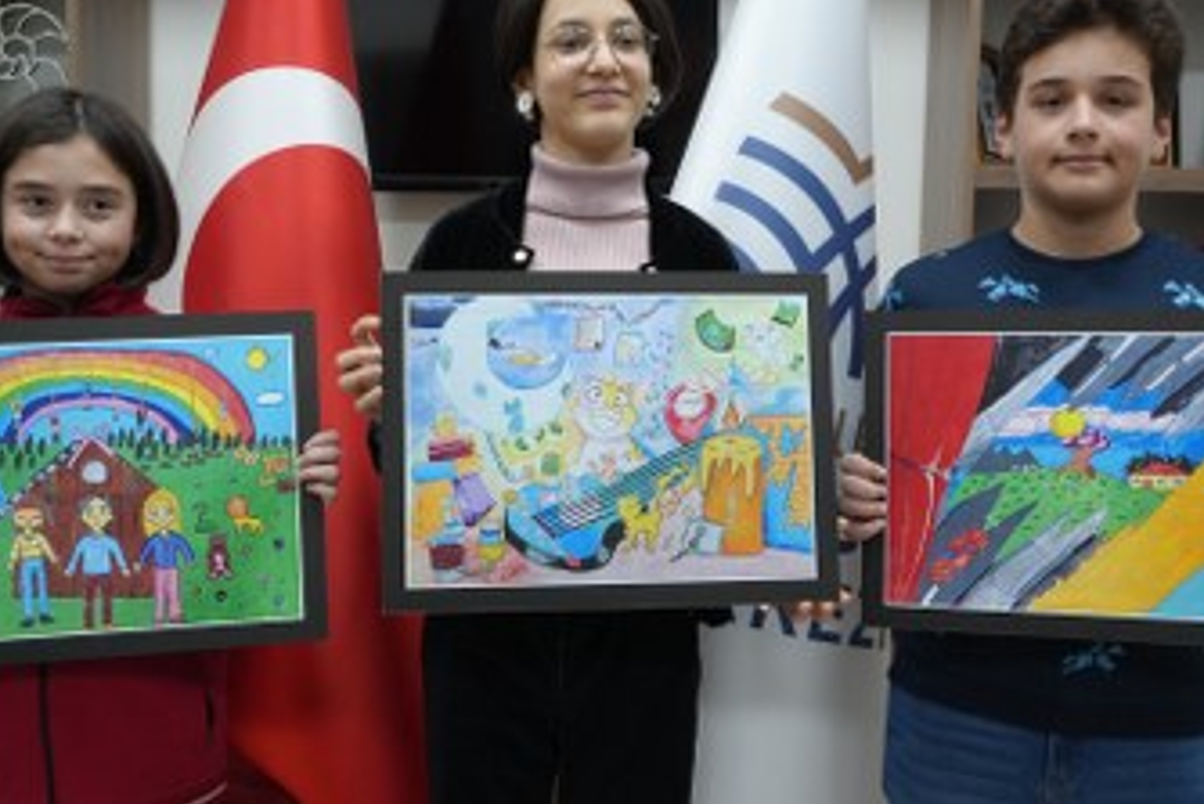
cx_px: 616
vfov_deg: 32.7
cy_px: 391
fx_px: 1372
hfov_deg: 47.4
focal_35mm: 41
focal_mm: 29
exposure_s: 1/160
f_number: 4
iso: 1600
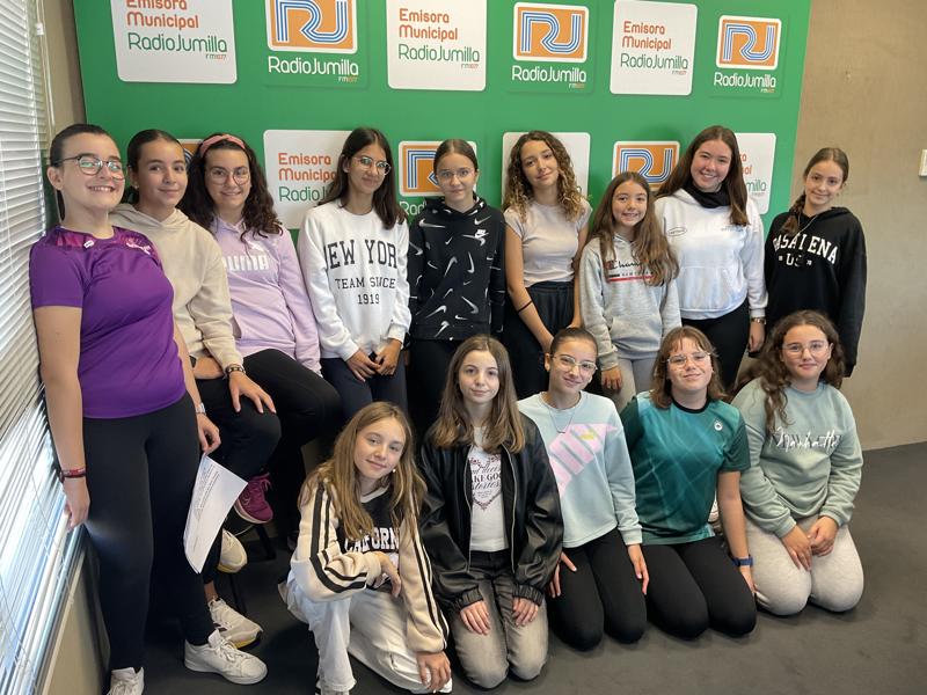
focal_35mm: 29
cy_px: 348
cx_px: 464
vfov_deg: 48.2
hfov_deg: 61.7
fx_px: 777
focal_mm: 3
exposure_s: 1/50
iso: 100
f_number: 1.8
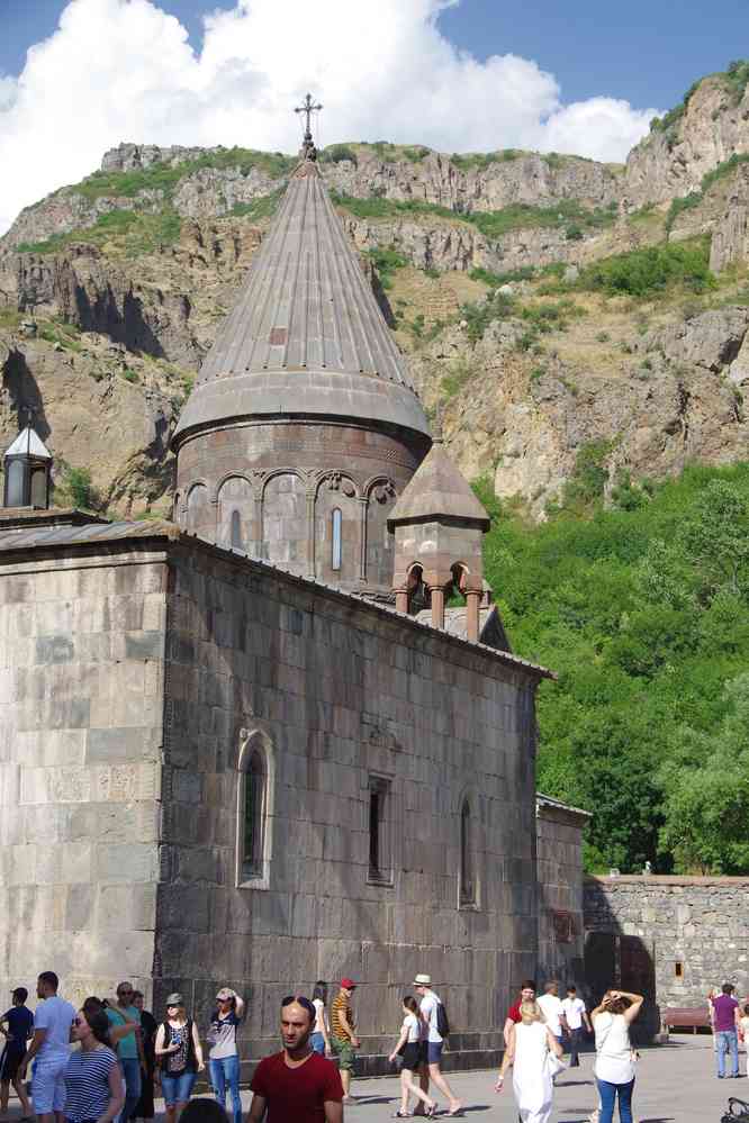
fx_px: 2247
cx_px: 374
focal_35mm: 72
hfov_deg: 18.9
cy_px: 562
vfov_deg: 28.1
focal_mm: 47.5
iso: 200
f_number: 10
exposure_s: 1/80
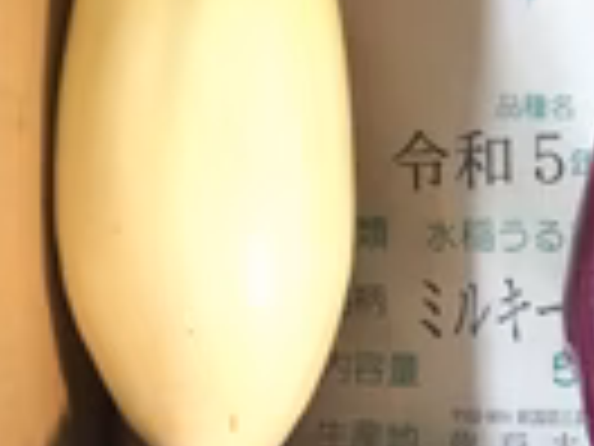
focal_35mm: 94
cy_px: 189
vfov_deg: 15.7
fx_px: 1613
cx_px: 482
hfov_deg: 20.6
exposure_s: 1/15
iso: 800
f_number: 2.4
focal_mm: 3.3
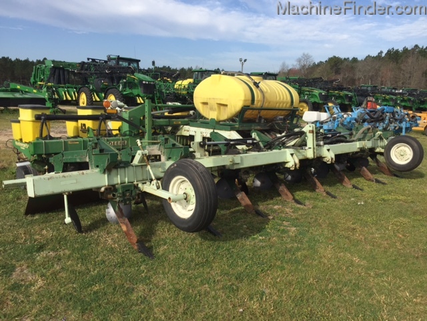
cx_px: 214
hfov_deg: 61.7
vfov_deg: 48.2
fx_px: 358
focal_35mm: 29
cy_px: 160
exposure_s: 1/1582
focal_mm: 4.15
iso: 32
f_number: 2.2
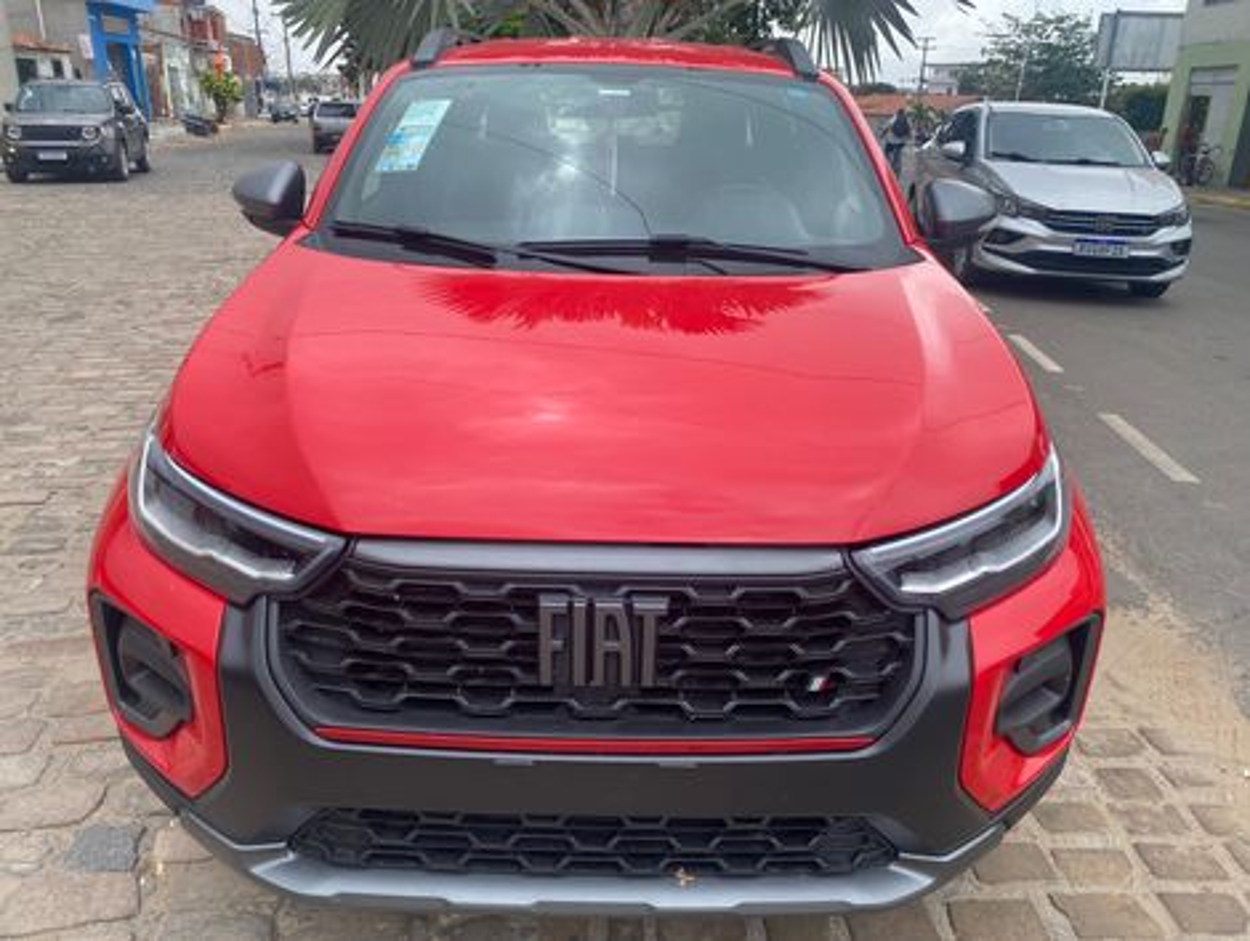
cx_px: 625
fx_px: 940
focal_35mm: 26
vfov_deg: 53.2
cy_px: 470
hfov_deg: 67.2
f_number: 1.8
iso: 32
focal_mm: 4.25
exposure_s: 1/805
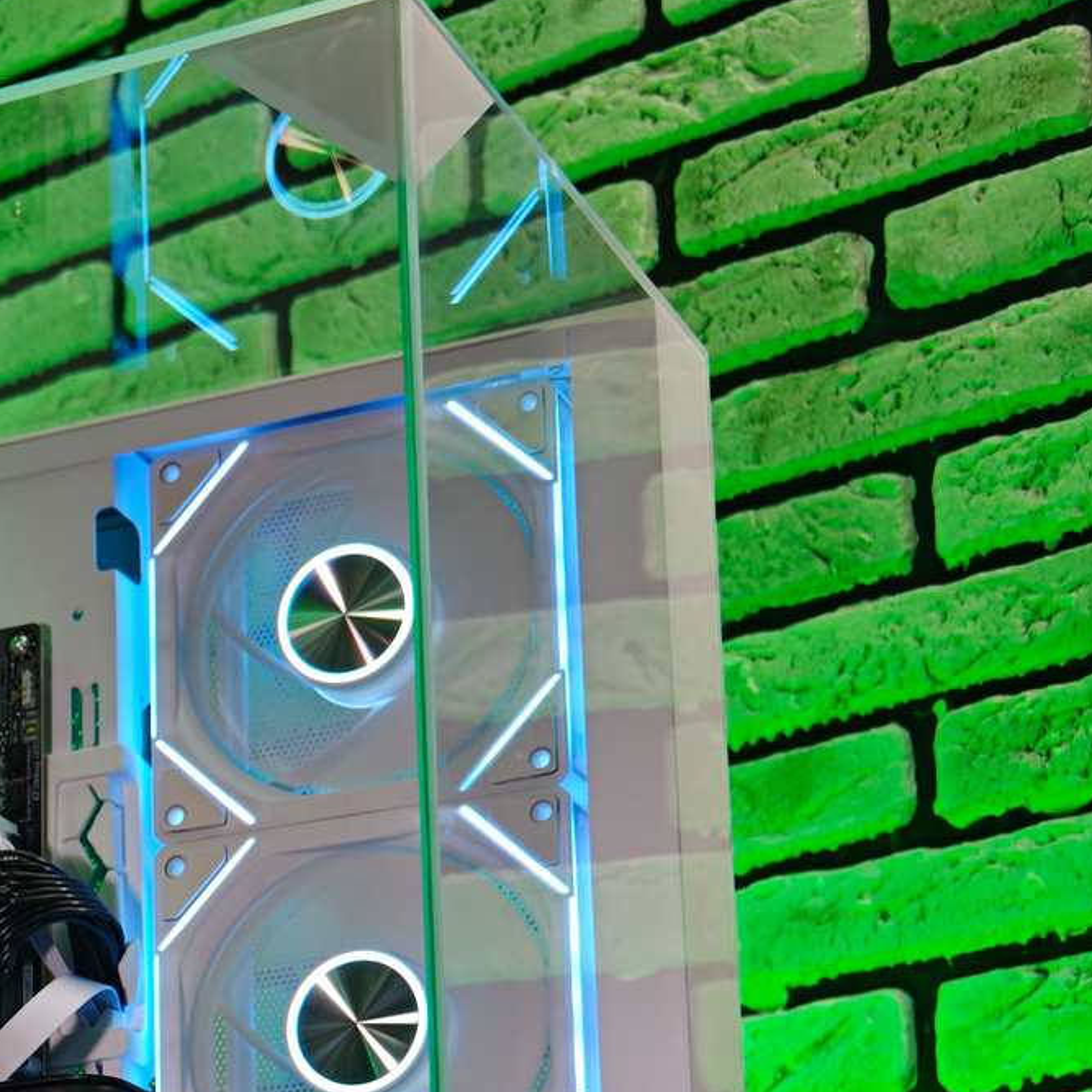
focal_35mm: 61
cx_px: -249
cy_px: 1105
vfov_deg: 26.6
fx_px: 2177
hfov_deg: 25.1
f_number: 4
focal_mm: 8.72
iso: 500
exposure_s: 1/60
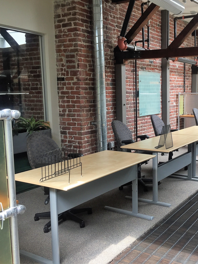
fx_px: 297
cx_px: 143
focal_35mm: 39
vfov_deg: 47.9
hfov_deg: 36.1
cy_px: 131
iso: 32
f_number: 2.2
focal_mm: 4.15
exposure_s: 1/60
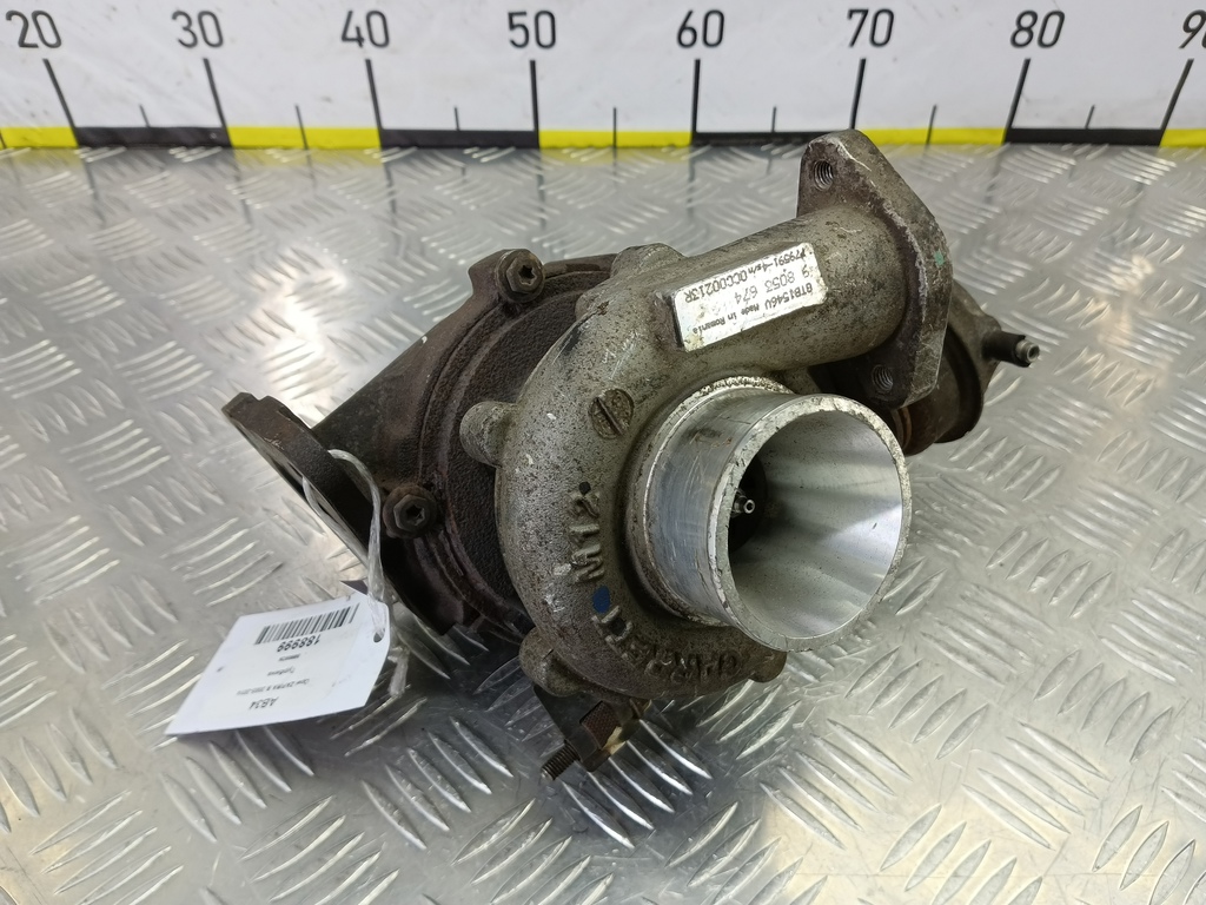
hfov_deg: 73.9
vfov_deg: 58.9
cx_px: 603
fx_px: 801
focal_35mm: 23
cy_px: 452
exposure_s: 1/50
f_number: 1.6
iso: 150
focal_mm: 4.11
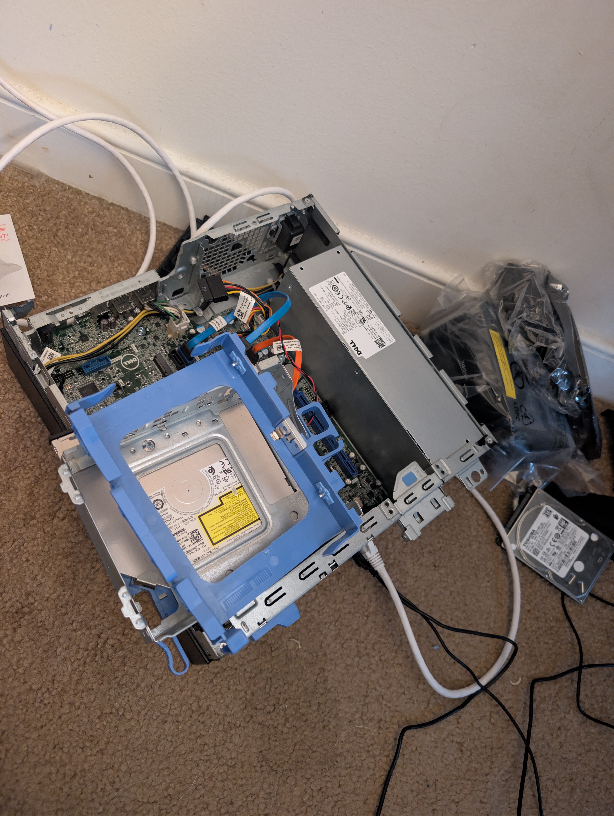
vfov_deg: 71.5
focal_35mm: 24
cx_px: 307
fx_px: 566
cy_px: 408
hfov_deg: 56.9
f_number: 1.68
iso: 1291
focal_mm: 6.9
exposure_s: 1/22.3
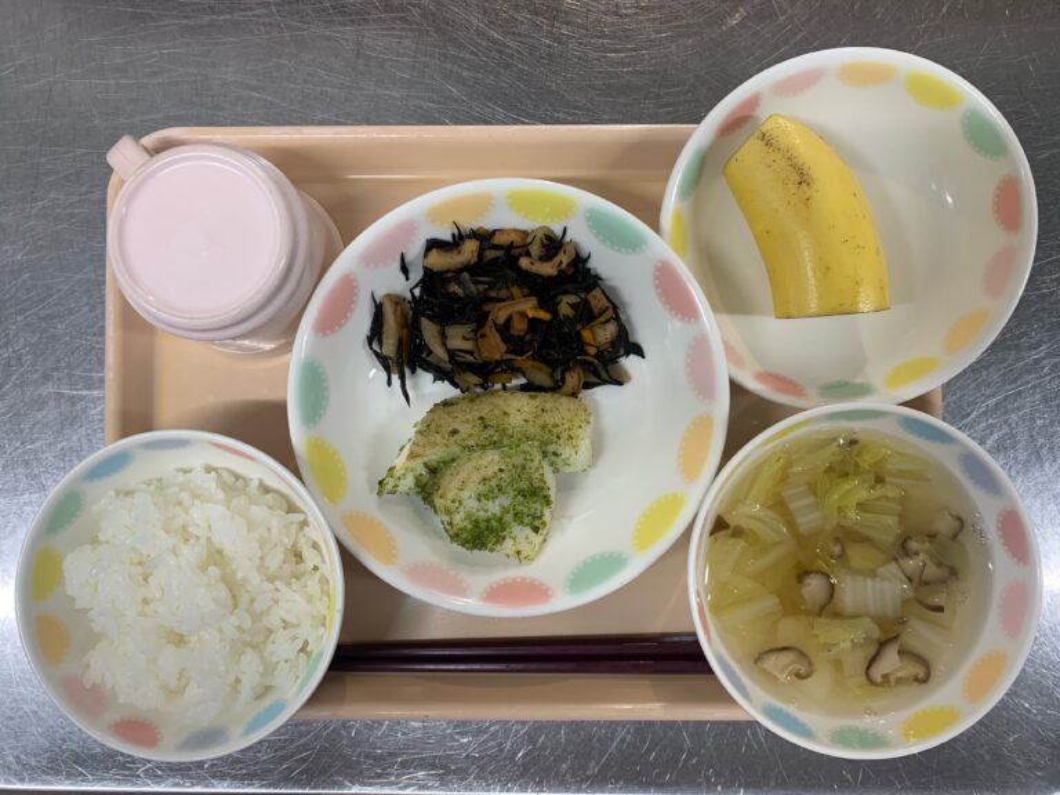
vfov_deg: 53.1
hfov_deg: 67.3
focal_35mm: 26
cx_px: 530
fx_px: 796
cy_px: 398
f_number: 1.8
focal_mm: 4.25
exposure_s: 1/60
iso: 64
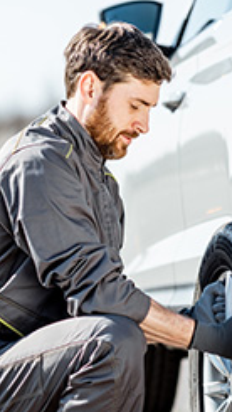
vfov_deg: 9.9
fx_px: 2382
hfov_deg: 5.6
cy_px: 289
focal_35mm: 218
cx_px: -13
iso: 100
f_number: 2.2
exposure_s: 1/2000
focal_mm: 85
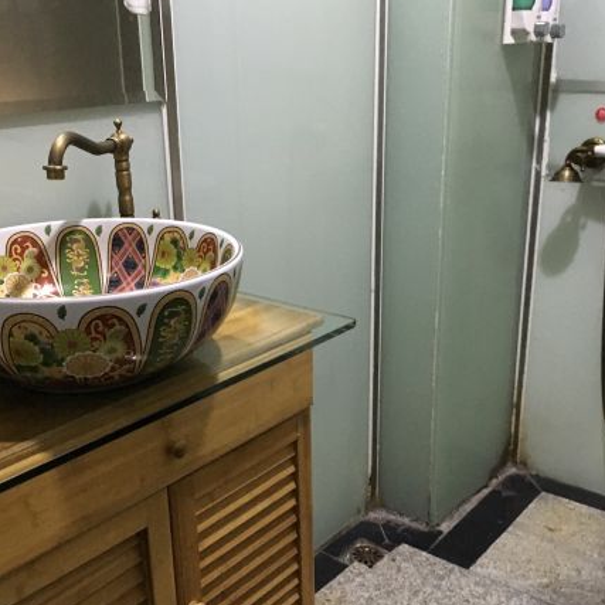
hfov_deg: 40.0
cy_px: 337
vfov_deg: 40.0
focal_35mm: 42
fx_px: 830
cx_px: 302
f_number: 2.2
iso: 250
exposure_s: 1/17
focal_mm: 4.15
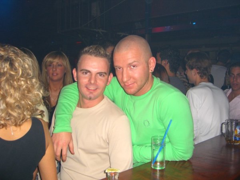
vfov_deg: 37.7
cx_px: 120
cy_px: 90
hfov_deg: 49.0
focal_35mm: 38
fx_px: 263
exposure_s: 1/60
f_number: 2.8
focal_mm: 7.9
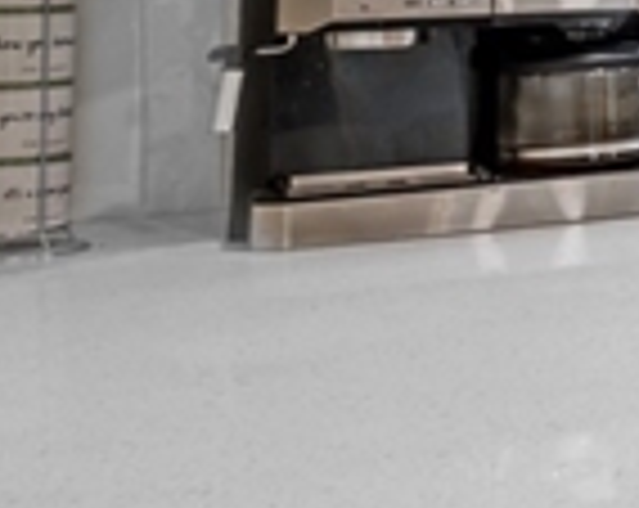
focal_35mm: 98
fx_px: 1857
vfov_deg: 15.0
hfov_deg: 9.8
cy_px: -106
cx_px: 2192
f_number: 9
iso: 200
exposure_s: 1/10
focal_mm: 14.5
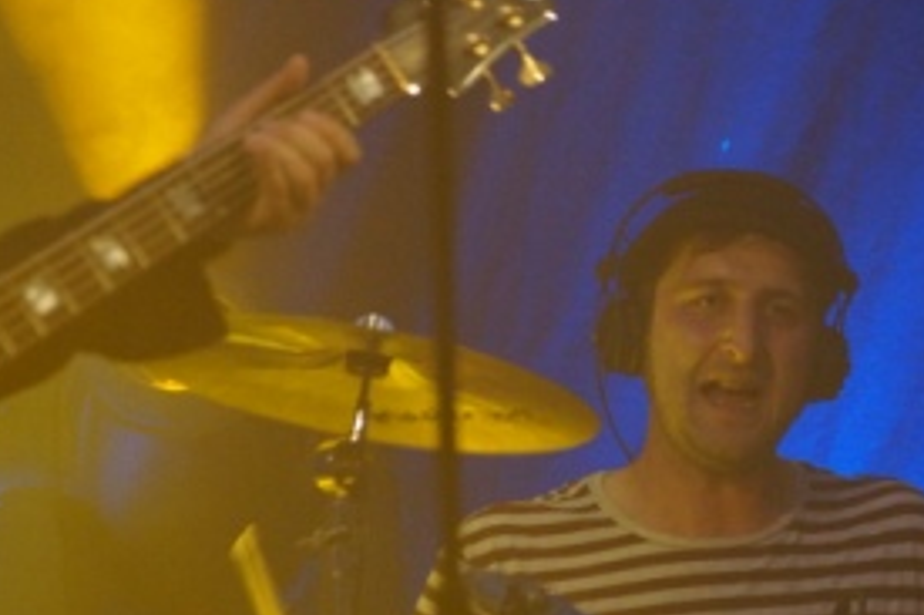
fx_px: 18802
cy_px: 343
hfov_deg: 2.8
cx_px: 709
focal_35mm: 733
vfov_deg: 1.9
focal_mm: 300
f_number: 6.3
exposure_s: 1/60
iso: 3200
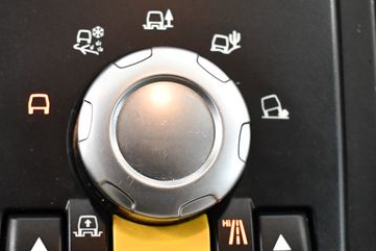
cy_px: 178
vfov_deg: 17.4
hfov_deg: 26.0
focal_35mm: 78
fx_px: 815
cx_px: 159
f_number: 3.8
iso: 3200
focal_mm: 22
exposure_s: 1/125
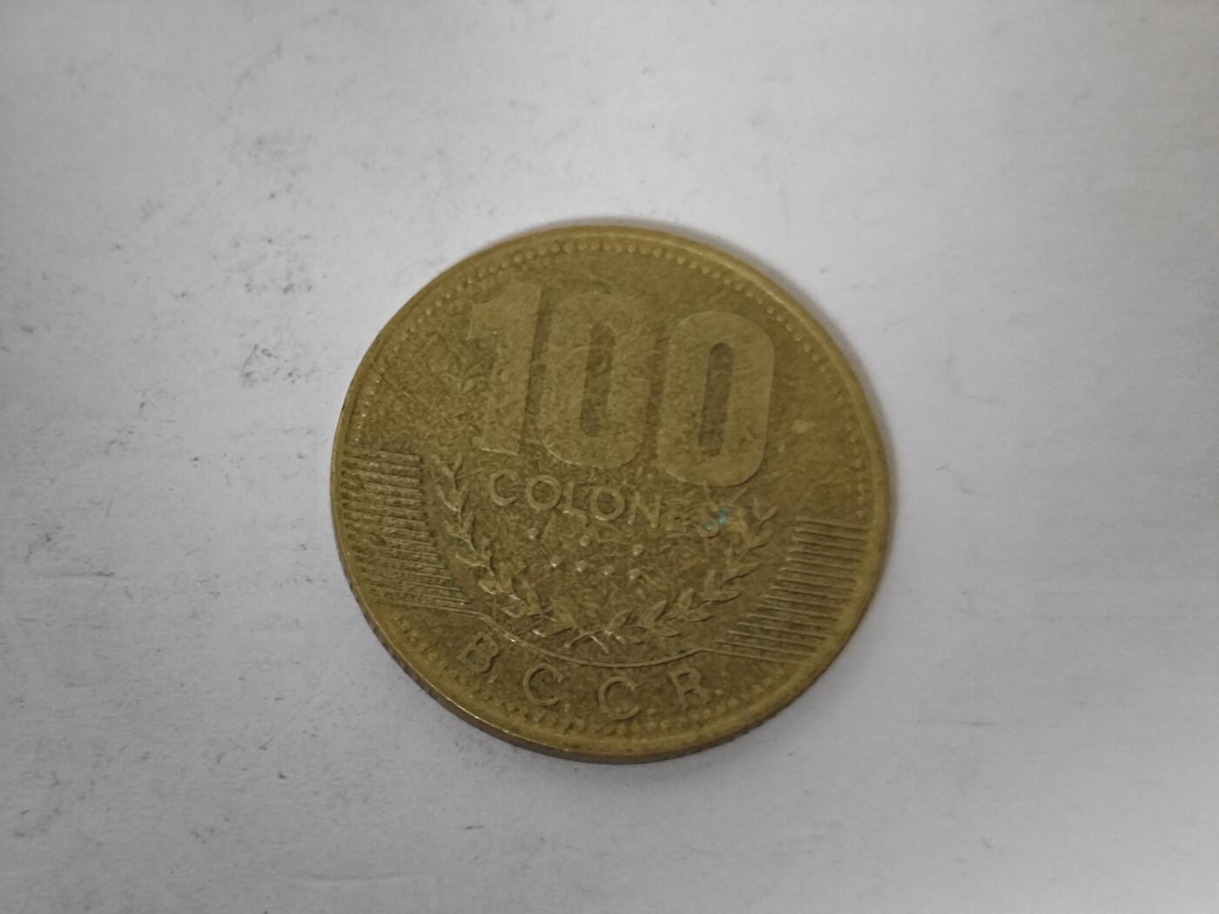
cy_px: 457
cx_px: 610
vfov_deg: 19.6
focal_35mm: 75
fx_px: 2641
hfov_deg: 26.0
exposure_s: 1/41
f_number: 1.9
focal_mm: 8.7
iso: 640
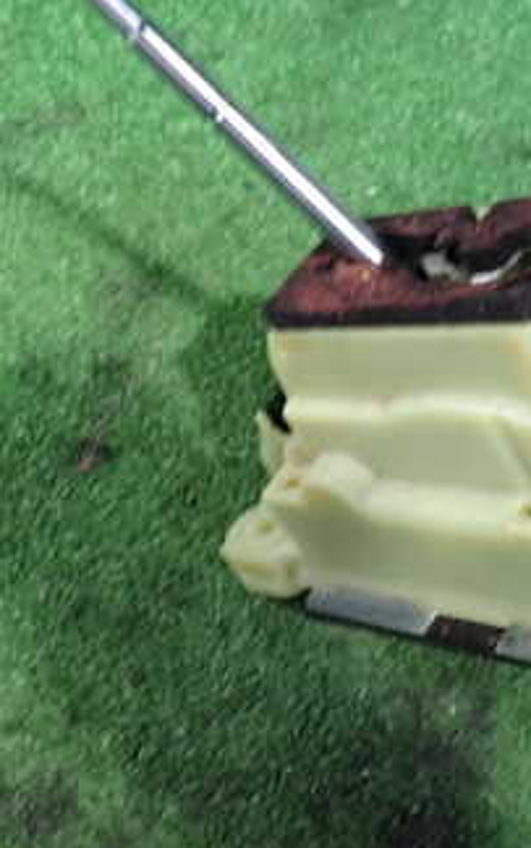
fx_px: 1133
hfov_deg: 26.0
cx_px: 403
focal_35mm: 49
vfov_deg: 40.7
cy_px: 314
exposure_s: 1/30
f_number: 2
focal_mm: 4.5
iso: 320
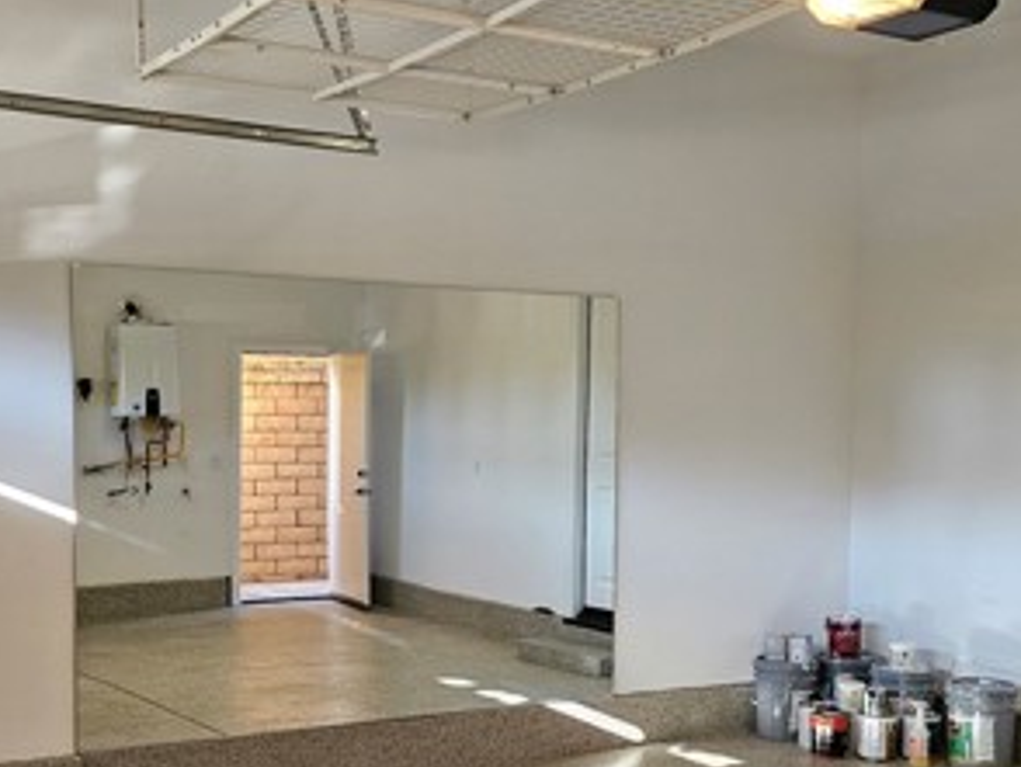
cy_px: 517
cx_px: 528
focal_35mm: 50
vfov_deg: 28.9
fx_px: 1476
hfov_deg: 38.2
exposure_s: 1/120
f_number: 1.8
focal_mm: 5.4
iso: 160
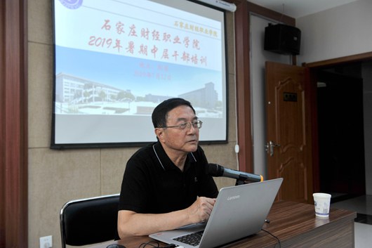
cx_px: 186
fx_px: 362
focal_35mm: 35
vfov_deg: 37.8
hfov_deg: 54.4
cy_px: 124
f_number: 4
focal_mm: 35
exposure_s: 1/40
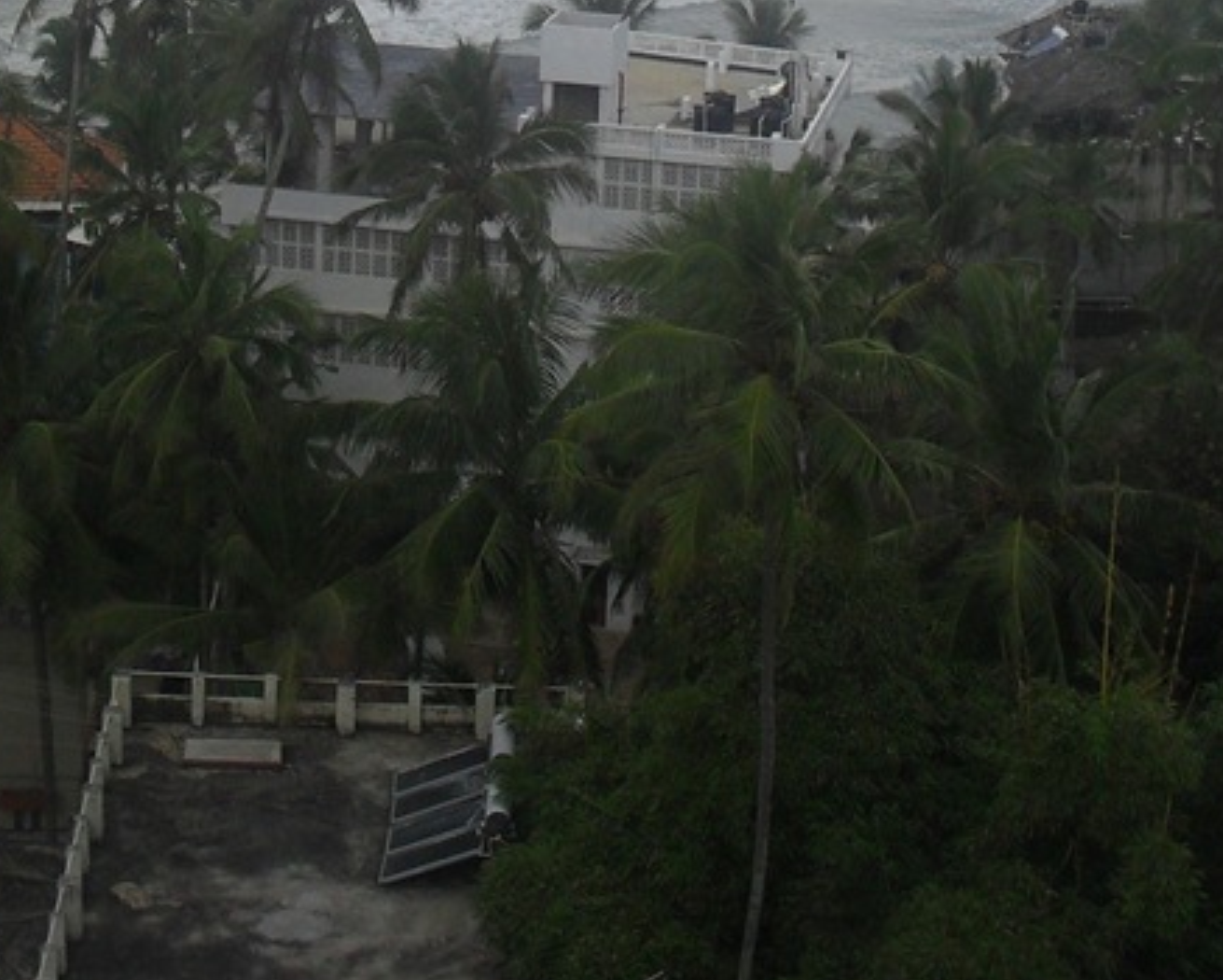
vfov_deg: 18.6
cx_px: 540
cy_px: -50
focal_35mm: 80
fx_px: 2897
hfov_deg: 23.8
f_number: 3.2
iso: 100
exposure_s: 1/60
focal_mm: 6.3
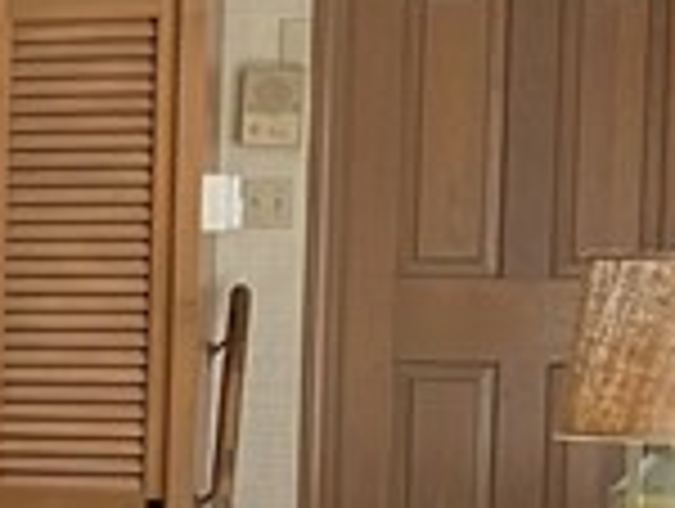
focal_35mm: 177
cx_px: -1076
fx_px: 3457
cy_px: 450
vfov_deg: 8.4
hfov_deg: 9.6
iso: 160
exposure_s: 1/60
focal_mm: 4.25
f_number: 1.8
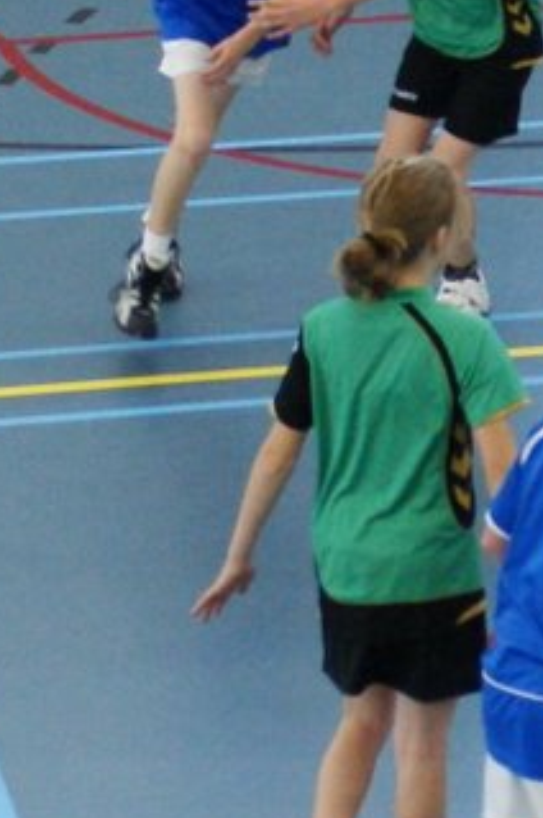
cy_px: 95
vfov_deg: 12.9
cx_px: 823
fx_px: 3582
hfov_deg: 8.5
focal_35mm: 158
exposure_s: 1/200
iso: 800
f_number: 3.2
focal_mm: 28
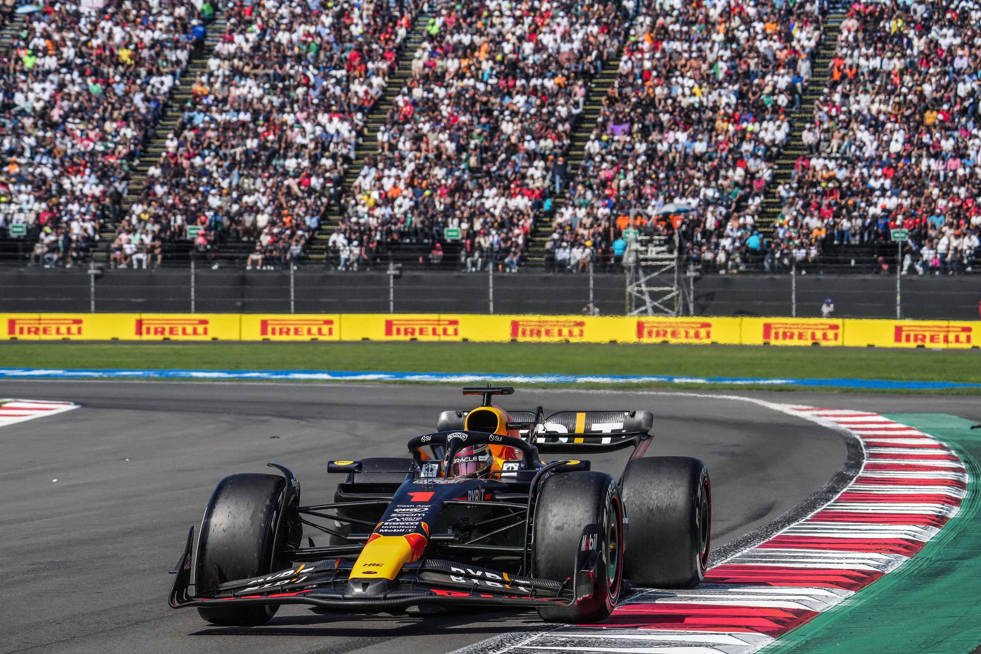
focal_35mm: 200
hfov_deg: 10.3
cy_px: 327
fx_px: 5450
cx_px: 490
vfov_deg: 6.9
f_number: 10
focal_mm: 200
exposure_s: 1/8000
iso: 3200
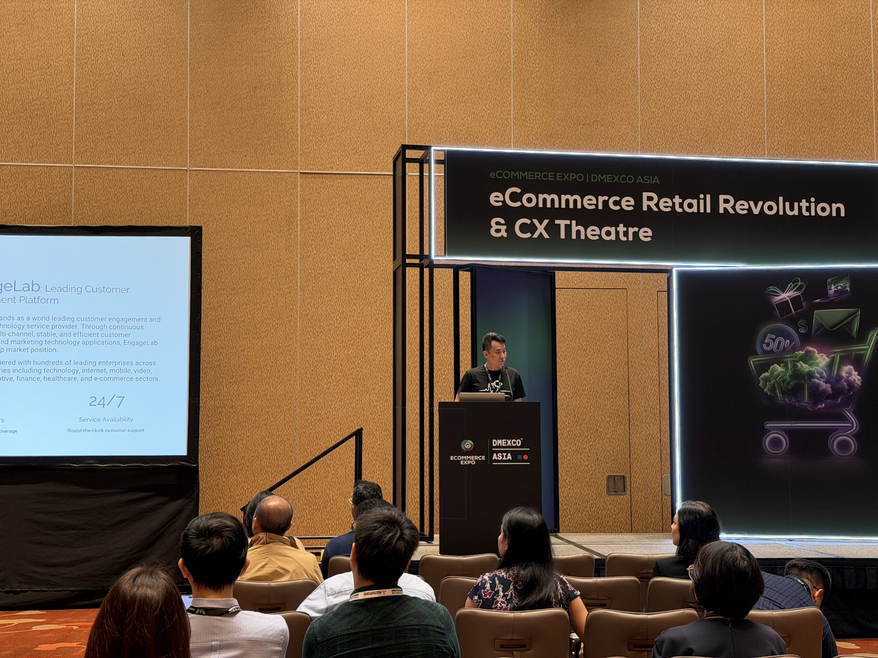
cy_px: 329
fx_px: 1217
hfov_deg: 39.7
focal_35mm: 48
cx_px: 439
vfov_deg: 30.3
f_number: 1.78
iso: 125
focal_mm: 6.76
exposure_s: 1/60
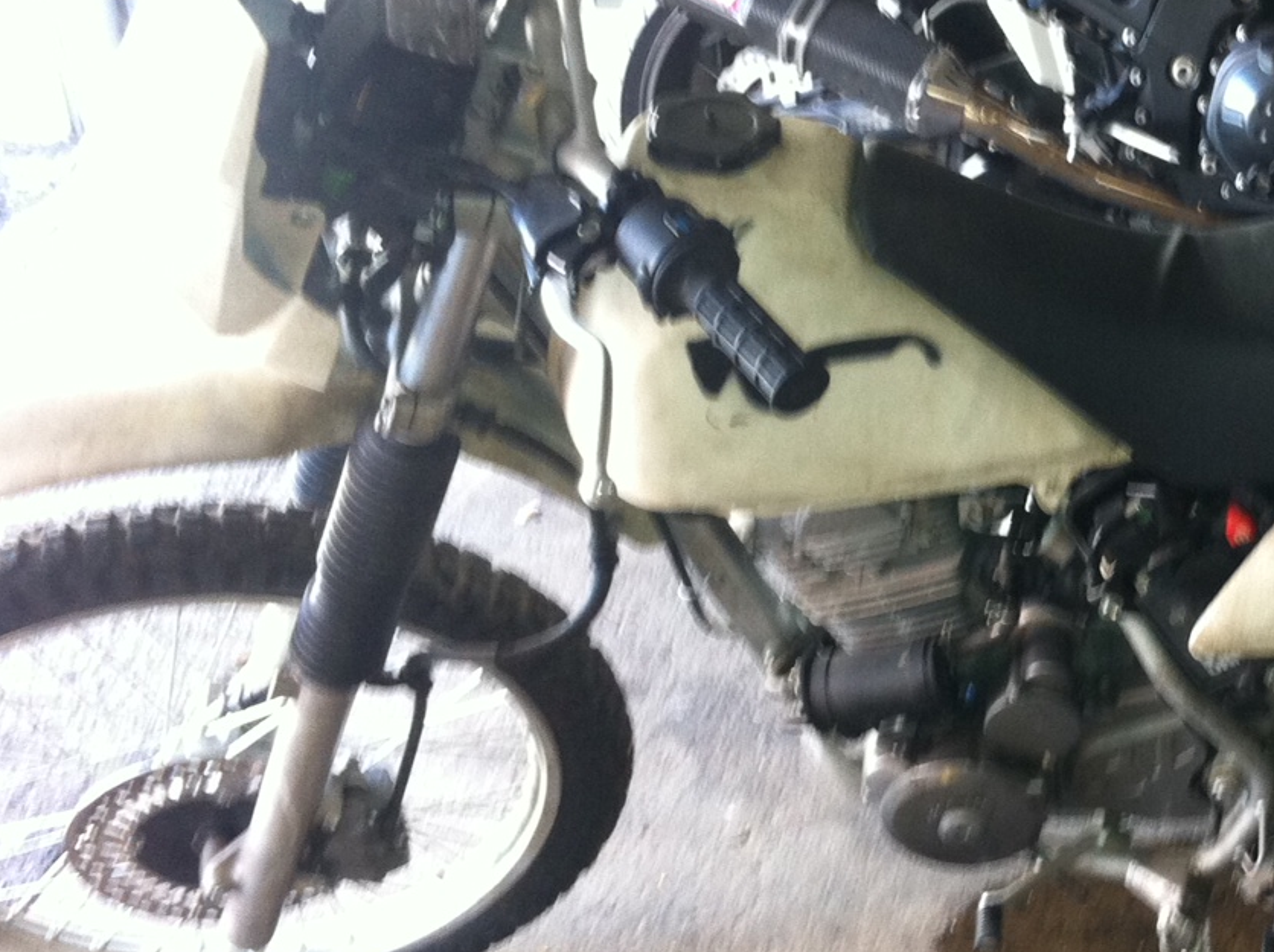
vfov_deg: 21.9
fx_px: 2463
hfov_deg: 27.9
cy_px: 393
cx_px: 1161
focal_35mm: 67
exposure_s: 1/15
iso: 160
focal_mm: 3.85
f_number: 2.8
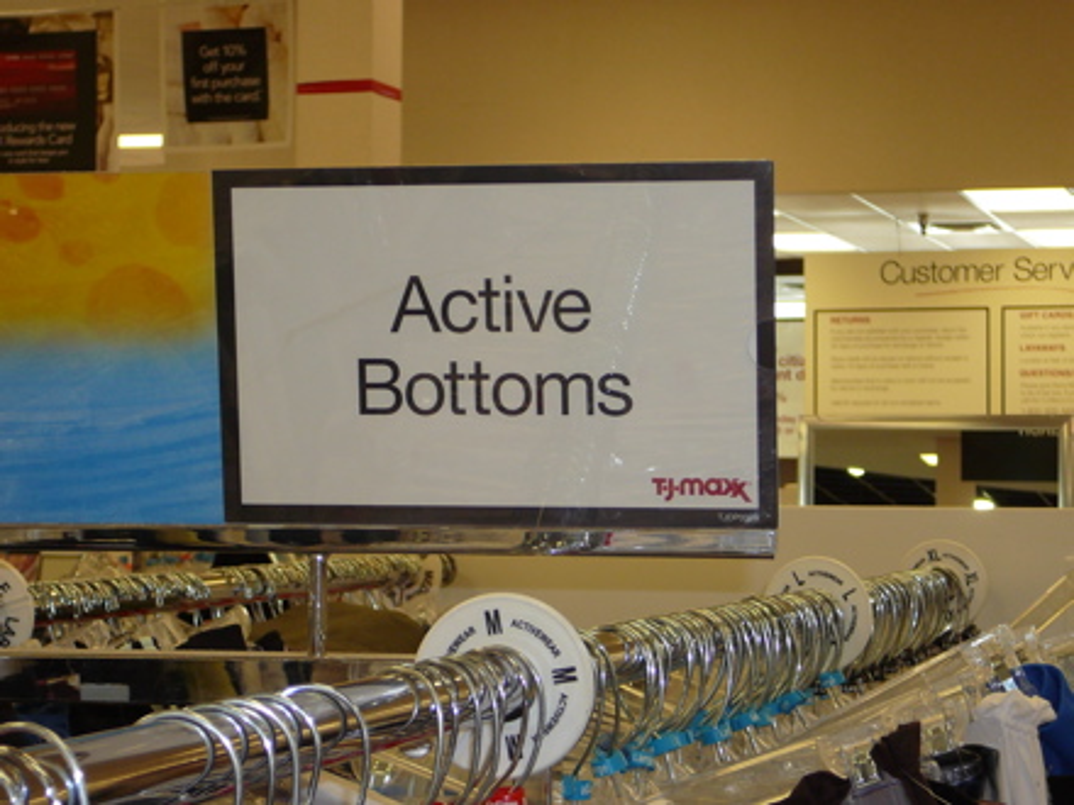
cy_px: 402
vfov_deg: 18.0
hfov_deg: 23.8
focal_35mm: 82
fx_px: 2544
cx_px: 537
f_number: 3.8
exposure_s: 1/30
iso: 100
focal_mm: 12.2
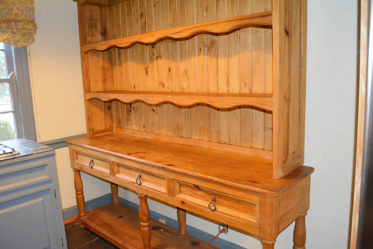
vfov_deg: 45.7
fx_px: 295
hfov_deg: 64.6
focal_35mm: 28
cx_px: 186
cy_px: 124
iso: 2800
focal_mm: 19
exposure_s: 1/60
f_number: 3.5
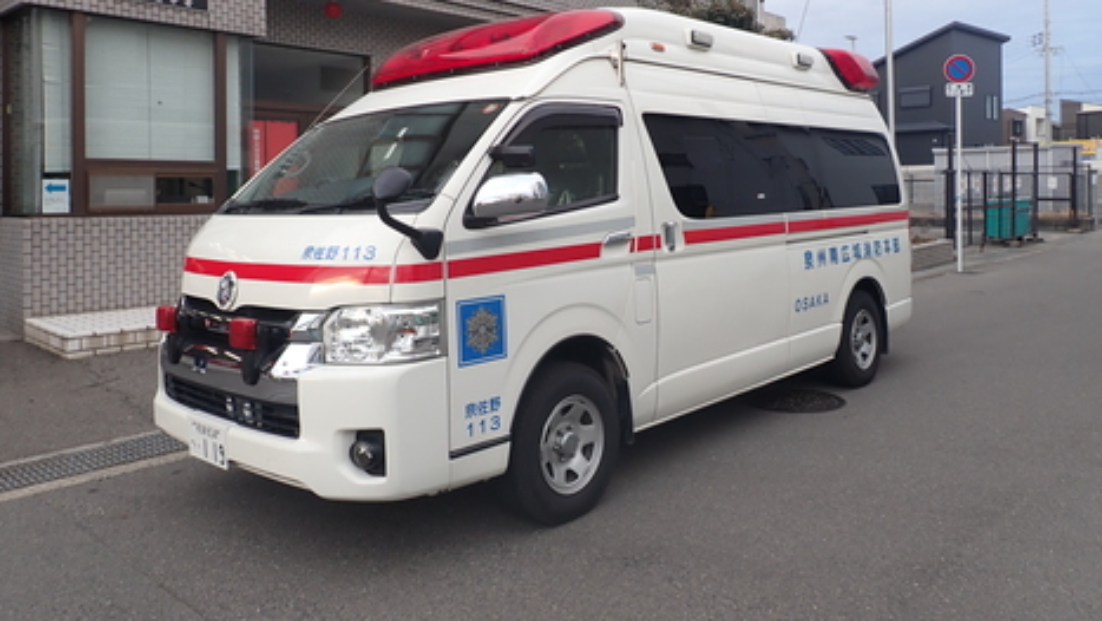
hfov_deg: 67.9
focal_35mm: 28
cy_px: 203
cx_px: 557
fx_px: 818
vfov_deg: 41.0
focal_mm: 4.5
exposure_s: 1/100
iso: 100
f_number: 2.8
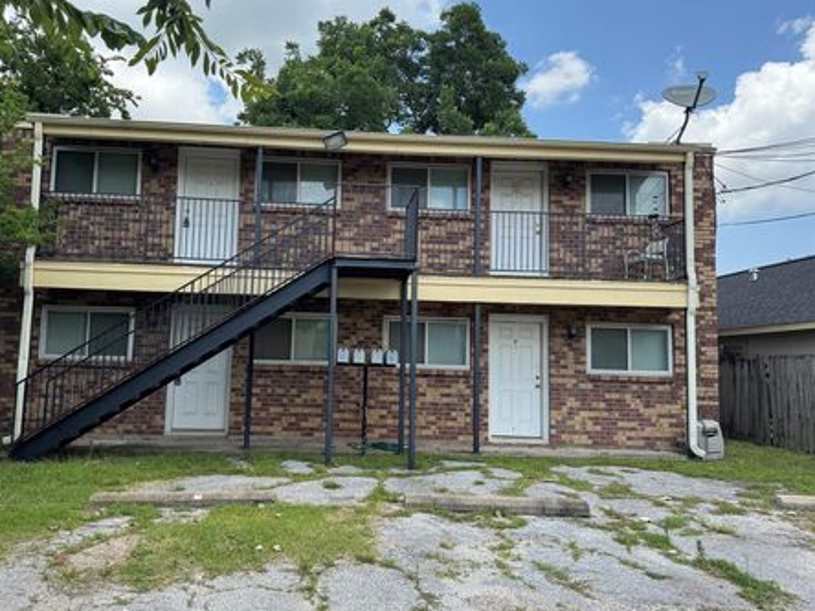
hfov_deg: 65.1
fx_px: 636
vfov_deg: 51.4
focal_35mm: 27
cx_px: 358
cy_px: 302
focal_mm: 6.76
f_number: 1.78
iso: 80
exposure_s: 1/1678
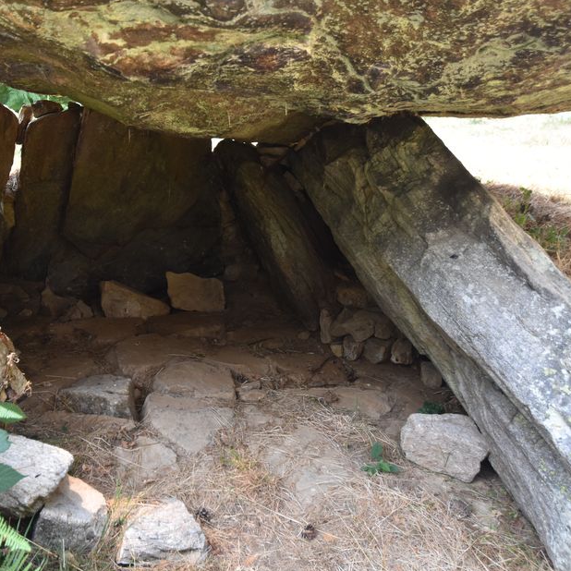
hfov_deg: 59.9
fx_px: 485
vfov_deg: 60.9
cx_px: 202
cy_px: 277
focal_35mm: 26
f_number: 4.5
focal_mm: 12
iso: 400
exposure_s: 1/80
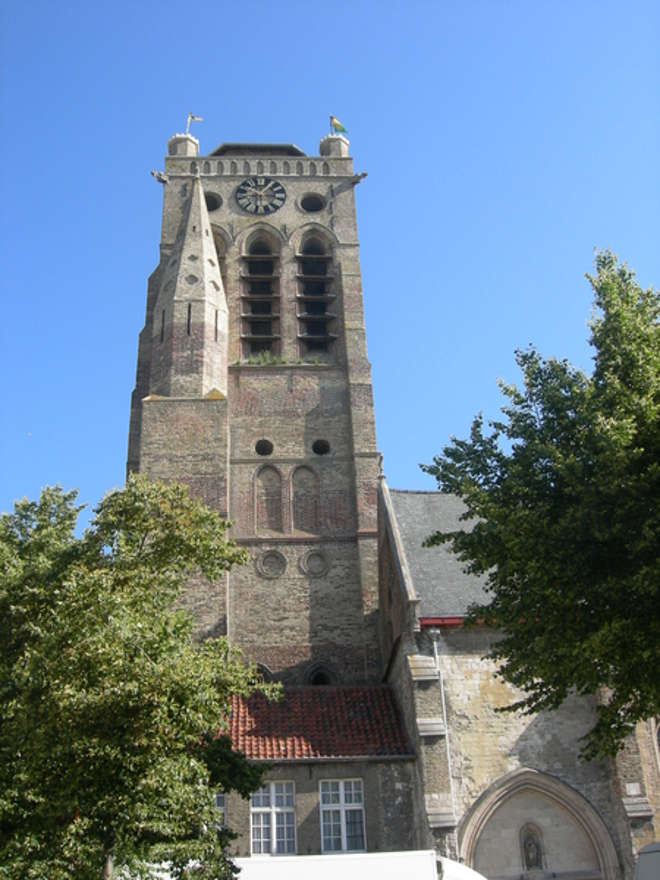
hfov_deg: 39.7
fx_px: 915
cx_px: 330
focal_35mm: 36
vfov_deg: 51.4
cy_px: 440
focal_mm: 7.5
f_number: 5.4
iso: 64
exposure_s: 1/168
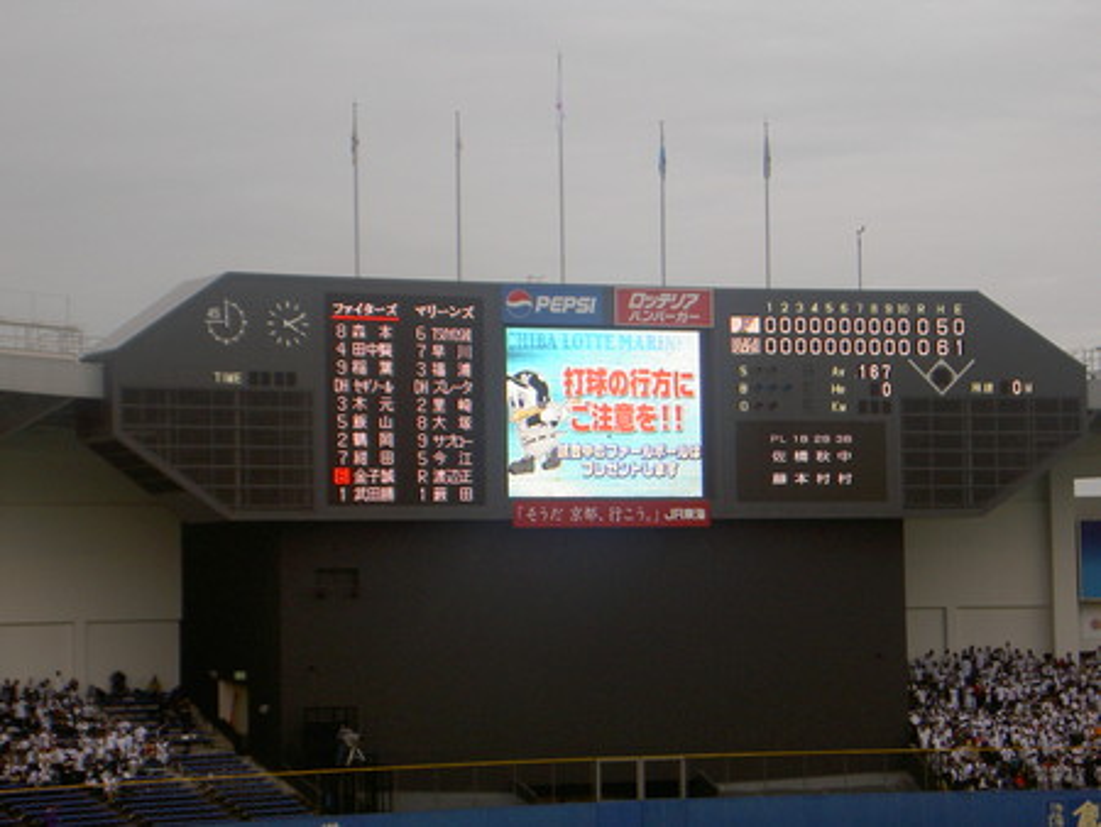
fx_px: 3246
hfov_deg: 19.3
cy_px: 414
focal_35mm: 102
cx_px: 550
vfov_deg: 14.5
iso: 100
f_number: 4.9
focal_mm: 16.8
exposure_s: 1/100
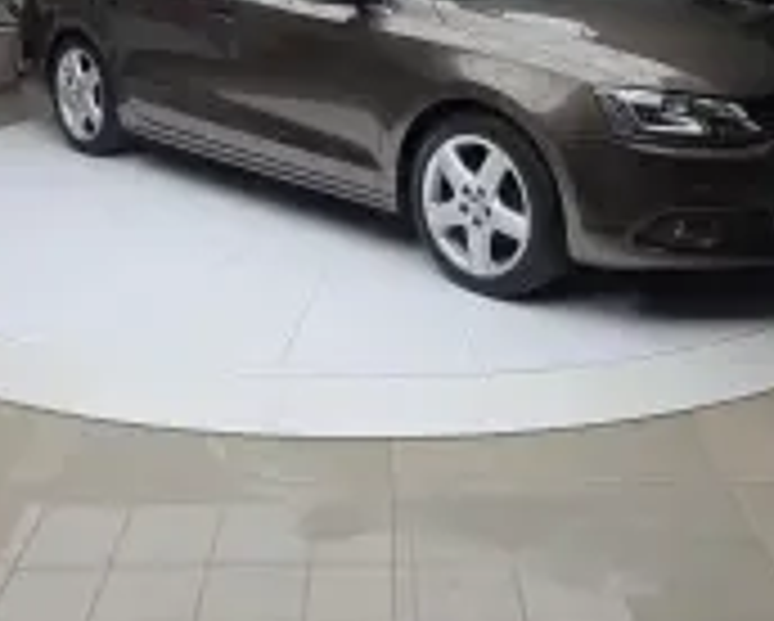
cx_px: 387
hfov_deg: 39.5
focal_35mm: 47
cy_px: 90
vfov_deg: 31.0
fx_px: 1078
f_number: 1.7
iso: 12
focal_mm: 6.25
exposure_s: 1/112
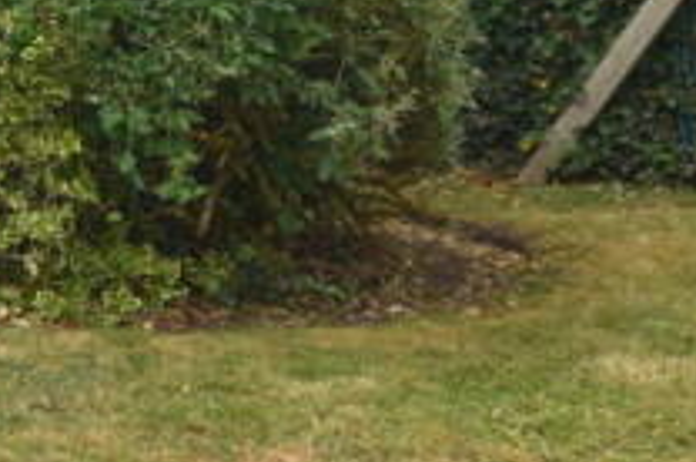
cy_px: -243
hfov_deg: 22.9
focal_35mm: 74
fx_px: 1428
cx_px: -311
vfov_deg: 16.6
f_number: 7.1
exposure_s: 1/200
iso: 100
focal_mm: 10
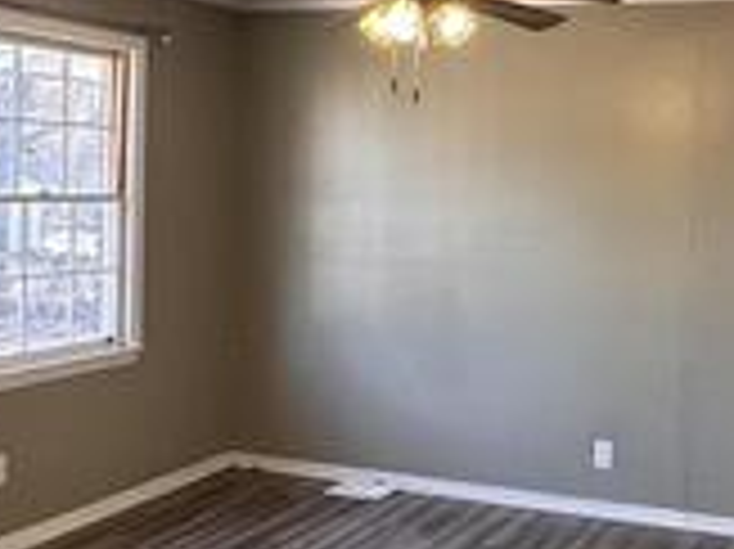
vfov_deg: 26.5
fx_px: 1165
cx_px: 504
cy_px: 216
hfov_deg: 34.6
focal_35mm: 55
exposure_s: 1/60
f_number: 2.2
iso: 160
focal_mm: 2.22
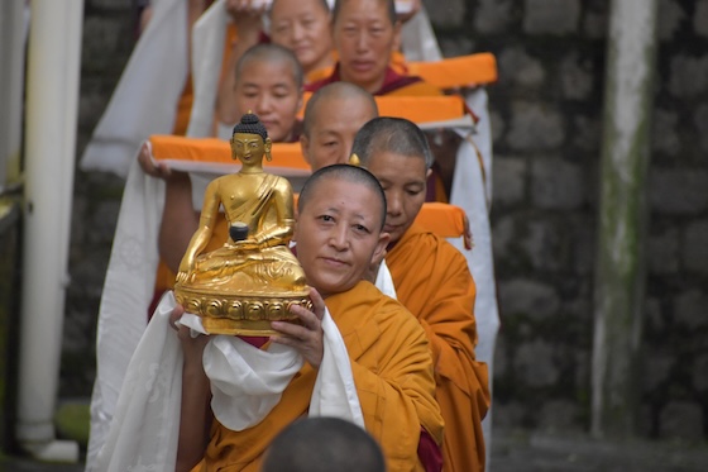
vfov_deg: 3.1
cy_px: 236
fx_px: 8847
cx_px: 354
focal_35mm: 450
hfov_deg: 4.6
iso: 2800
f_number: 6.3
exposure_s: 1/250
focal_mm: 300
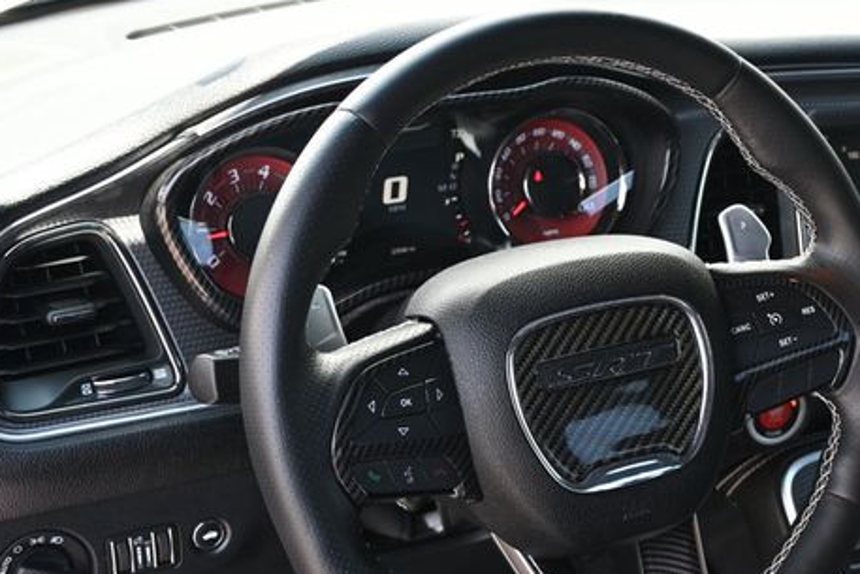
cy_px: 382
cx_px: 561
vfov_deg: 21.5
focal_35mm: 63
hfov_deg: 31.7
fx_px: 1505
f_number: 4.8
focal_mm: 30
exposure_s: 1/125
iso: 720
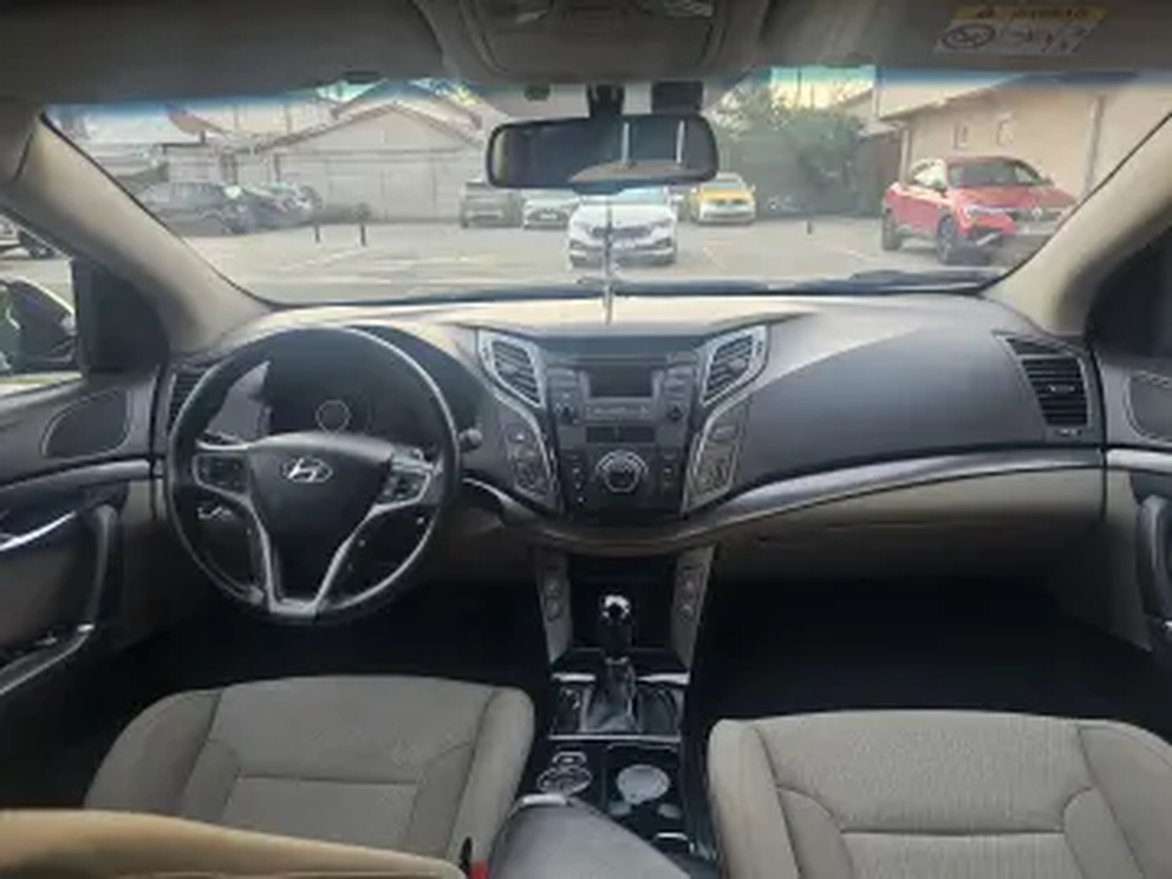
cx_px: 586
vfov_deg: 58.9
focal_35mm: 23
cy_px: 440
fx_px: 779
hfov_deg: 73.9
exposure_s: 1/40
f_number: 1.7
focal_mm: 6.3
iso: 640
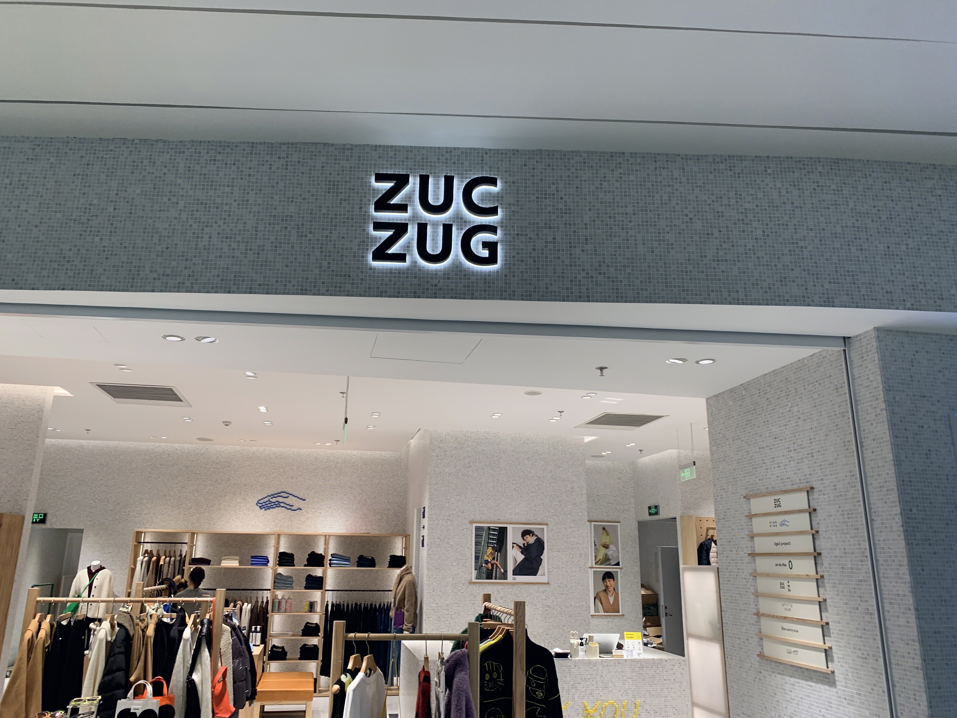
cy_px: 359
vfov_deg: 53.1
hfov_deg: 67.3
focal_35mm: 26
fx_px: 719
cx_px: 478
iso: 50
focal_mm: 4.25
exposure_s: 1/121
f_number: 1.8
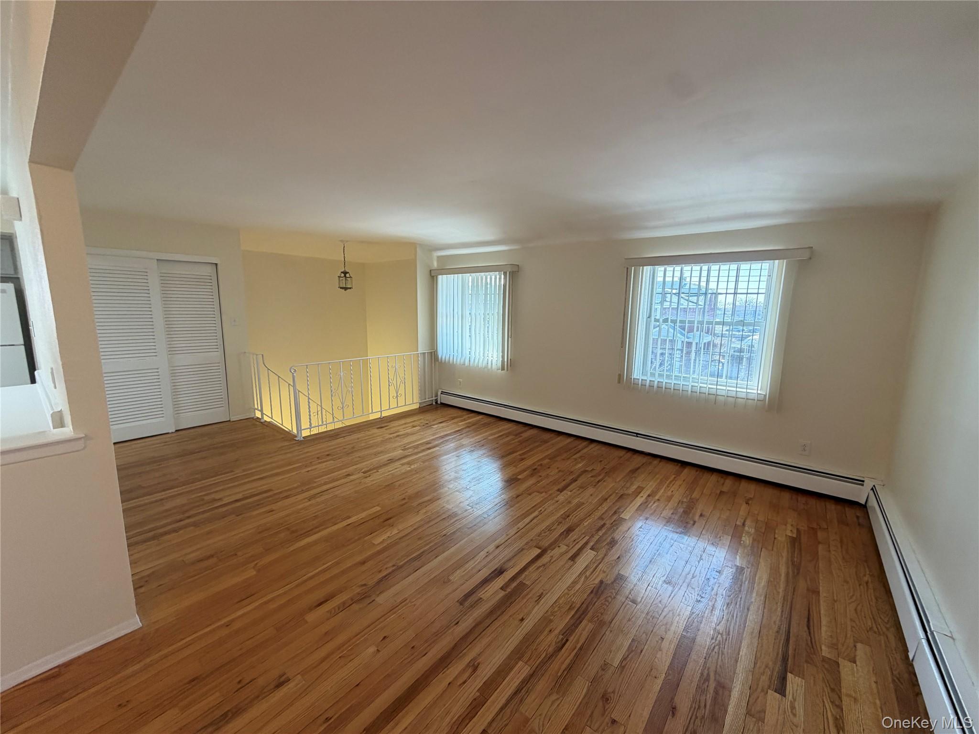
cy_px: 367
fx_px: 396
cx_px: 490
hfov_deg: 102.1
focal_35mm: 14
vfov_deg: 85.7
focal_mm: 2.22
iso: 125
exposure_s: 1/121
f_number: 2.2
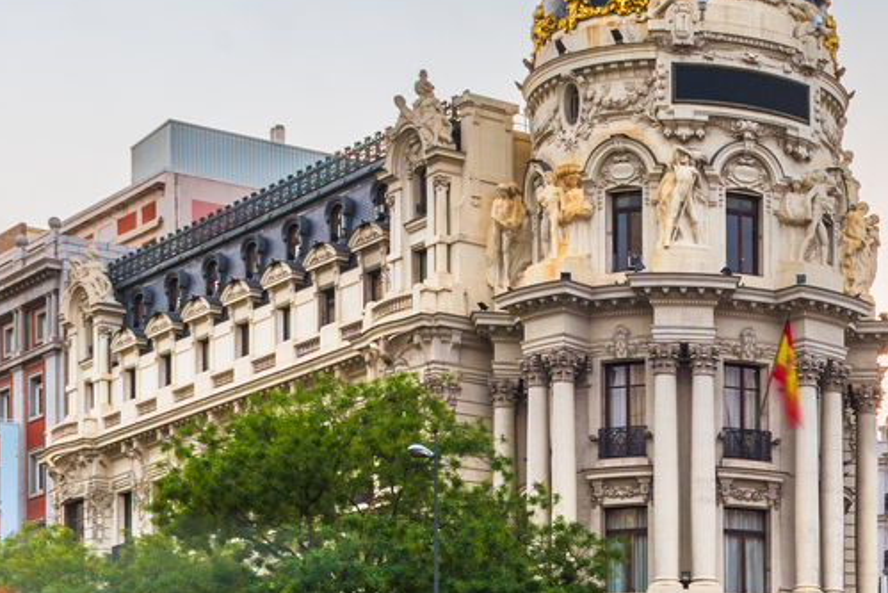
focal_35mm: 102
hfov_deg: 19.2
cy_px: 520
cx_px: 981
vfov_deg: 13.3
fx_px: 2517
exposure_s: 8
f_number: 13
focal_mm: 24
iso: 31
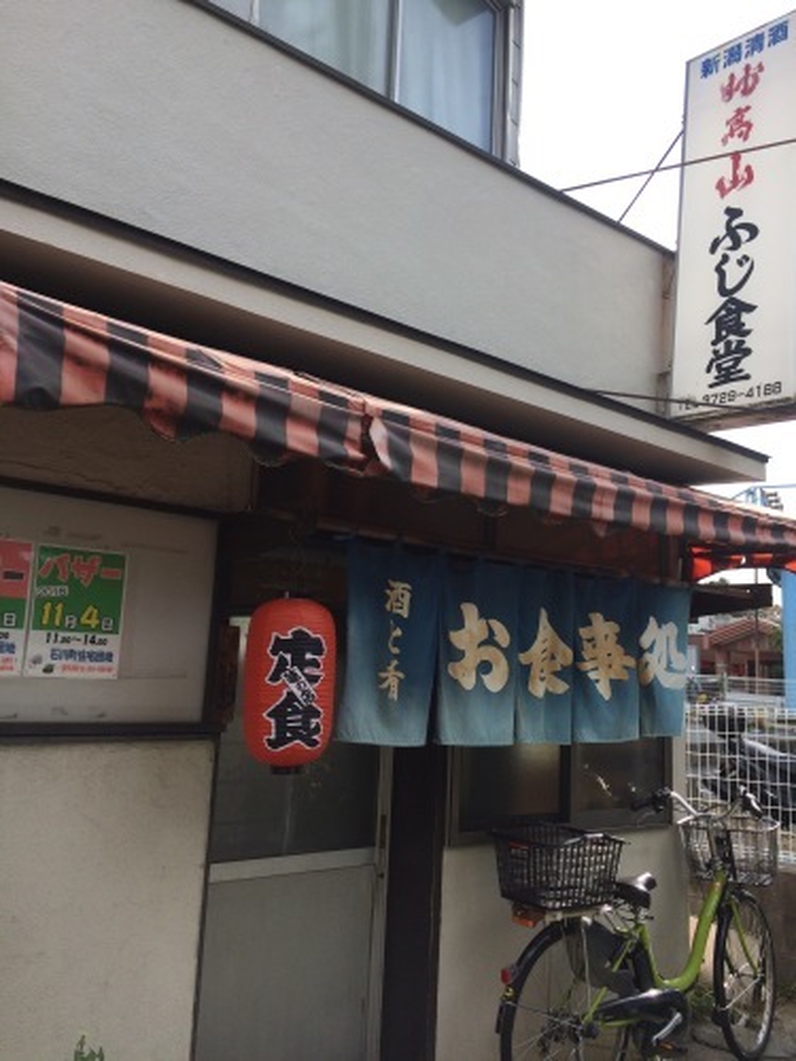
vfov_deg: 61.7
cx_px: 398
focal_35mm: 29
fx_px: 889
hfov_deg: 48.2
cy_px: 530
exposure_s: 1/892
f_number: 2.2
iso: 32
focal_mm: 4.15
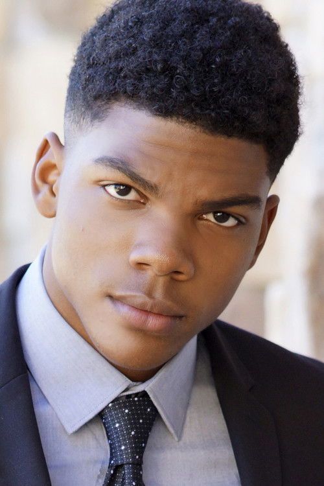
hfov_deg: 6.8
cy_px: 243
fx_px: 2734
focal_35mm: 202
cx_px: 162
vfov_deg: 10.2
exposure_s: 1/250
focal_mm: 135
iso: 400
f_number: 4
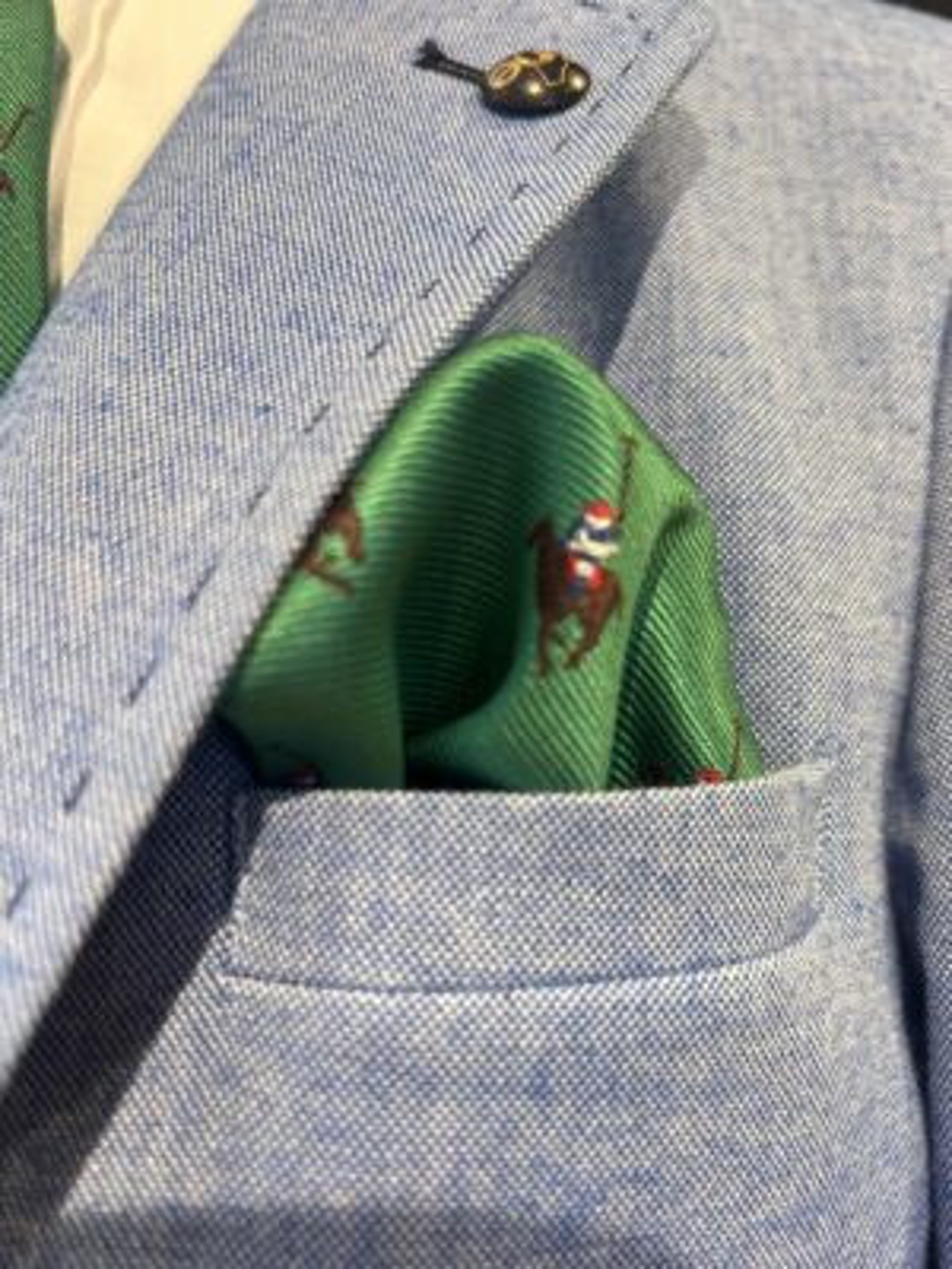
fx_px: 953
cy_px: 634
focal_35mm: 26
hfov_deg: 53.1
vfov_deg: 67.3
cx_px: 476
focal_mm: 5.7
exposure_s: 1/100
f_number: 1.5
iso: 125
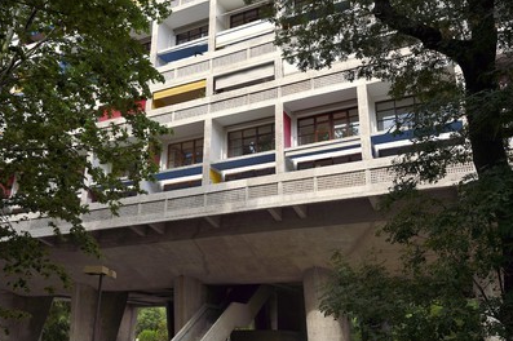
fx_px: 513
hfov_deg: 53.2
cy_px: 168
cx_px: 253
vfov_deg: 36.8
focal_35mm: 36
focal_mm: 34
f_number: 10
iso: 200
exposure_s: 1/160
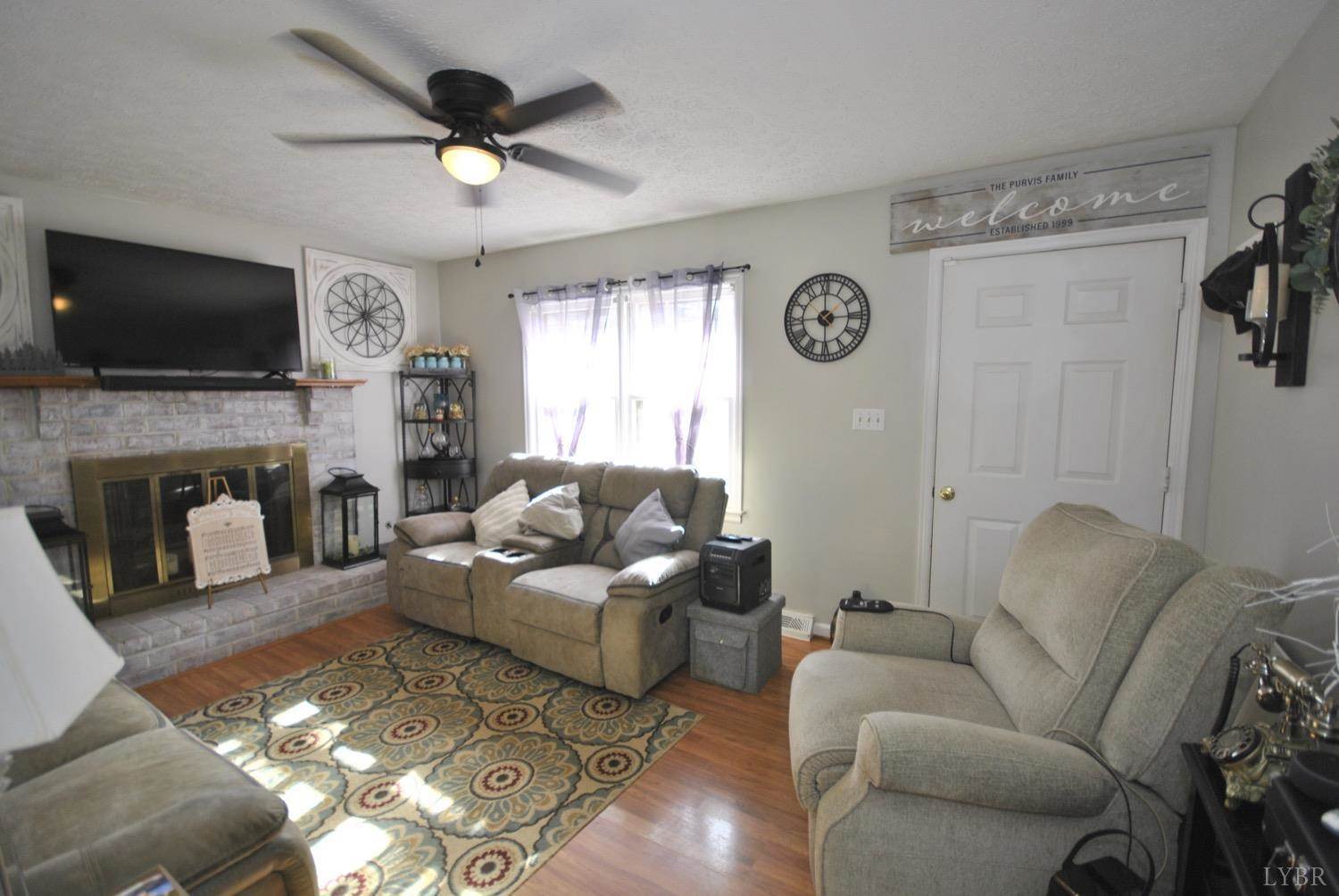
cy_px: 448
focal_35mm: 15
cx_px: 670
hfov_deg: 100.3
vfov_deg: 77.5
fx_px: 559
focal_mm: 10
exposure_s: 1/60
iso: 200
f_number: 4
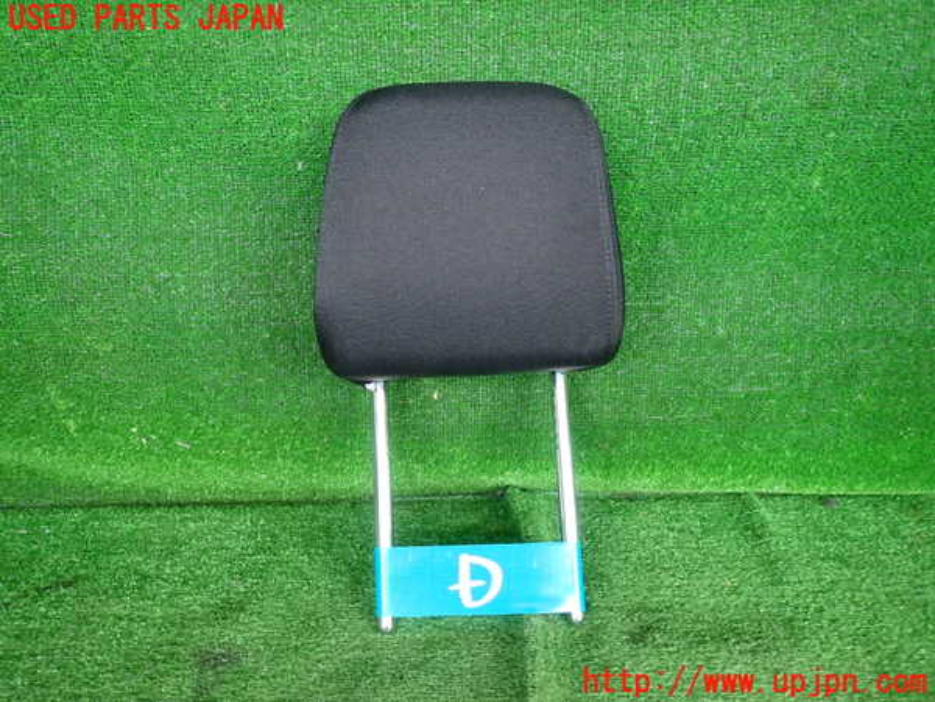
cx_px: 468
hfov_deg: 69.4
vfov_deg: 54.9
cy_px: 351
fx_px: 675
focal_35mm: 25
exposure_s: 1/40
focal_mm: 4.5
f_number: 2
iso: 200
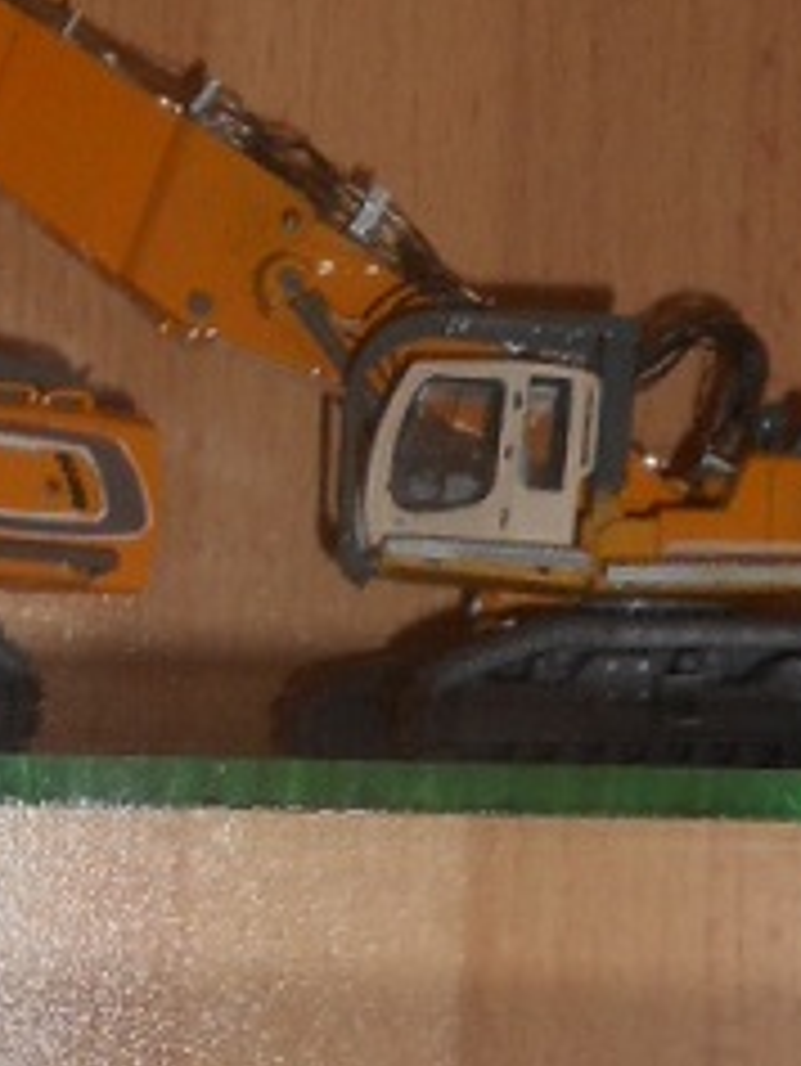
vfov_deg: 13.0
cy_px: 1349
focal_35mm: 147
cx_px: -418
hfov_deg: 9.8
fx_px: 4531
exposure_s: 1/25
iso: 80
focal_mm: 5.2
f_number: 4
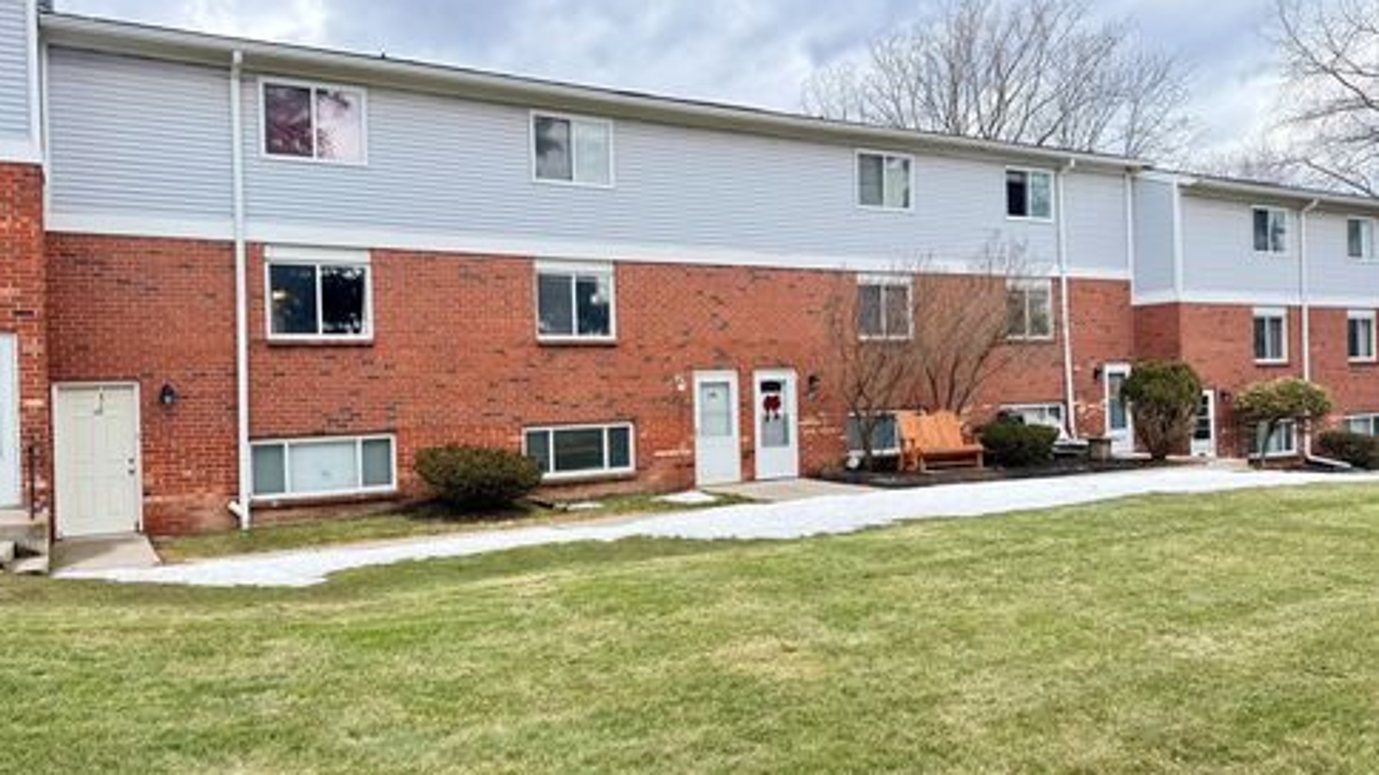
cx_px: 670
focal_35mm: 27
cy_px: 389
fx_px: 987
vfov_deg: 42.9
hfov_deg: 69.9
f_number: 1.78
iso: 100
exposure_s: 1/517
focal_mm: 6.76
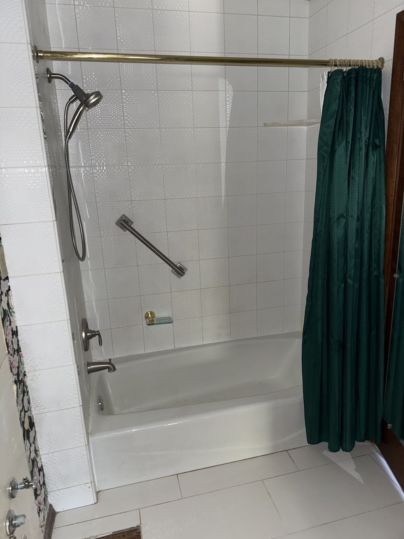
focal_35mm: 24
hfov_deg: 56.8
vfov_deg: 71.6
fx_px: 373
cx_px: 202
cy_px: 270
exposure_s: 1/8
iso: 100
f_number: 1.78
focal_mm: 6.76
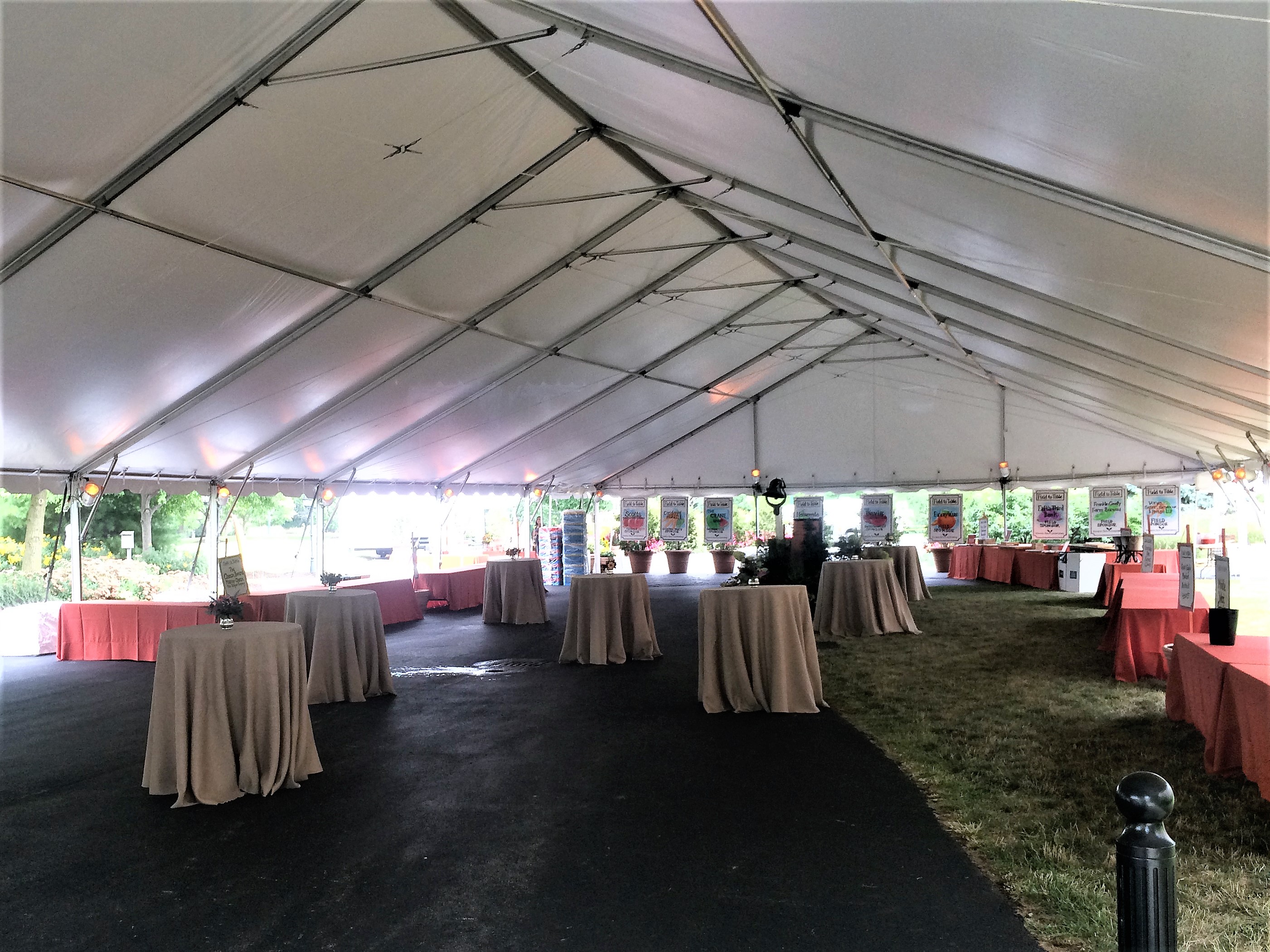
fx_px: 1101
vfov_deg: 46.8
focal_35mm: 30
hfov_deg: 60.0
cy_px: 476
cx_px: 635
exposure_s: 1/120
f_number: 2.2
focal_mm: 4.12
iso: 64
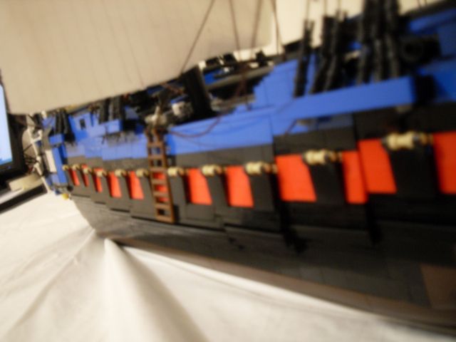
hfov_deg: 50.1
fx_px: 487
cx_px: 228
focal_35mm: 37
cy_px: 171
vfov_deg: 38.7
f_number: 2.8
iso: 200
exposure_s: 1/3
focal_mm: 6.3
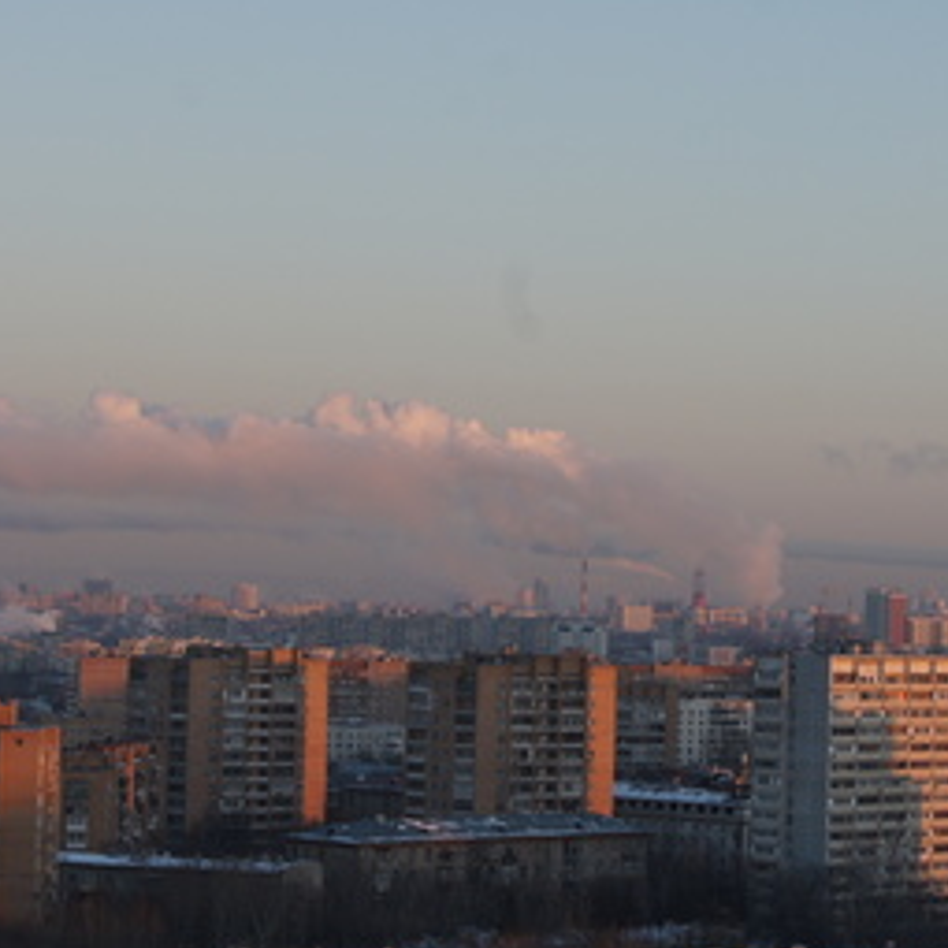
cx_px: 747
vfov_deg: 14.1
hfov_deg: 14.0
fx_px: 3834
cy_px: 539
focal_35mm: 124
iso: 200
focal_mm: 55
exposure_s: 1/100
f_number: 8
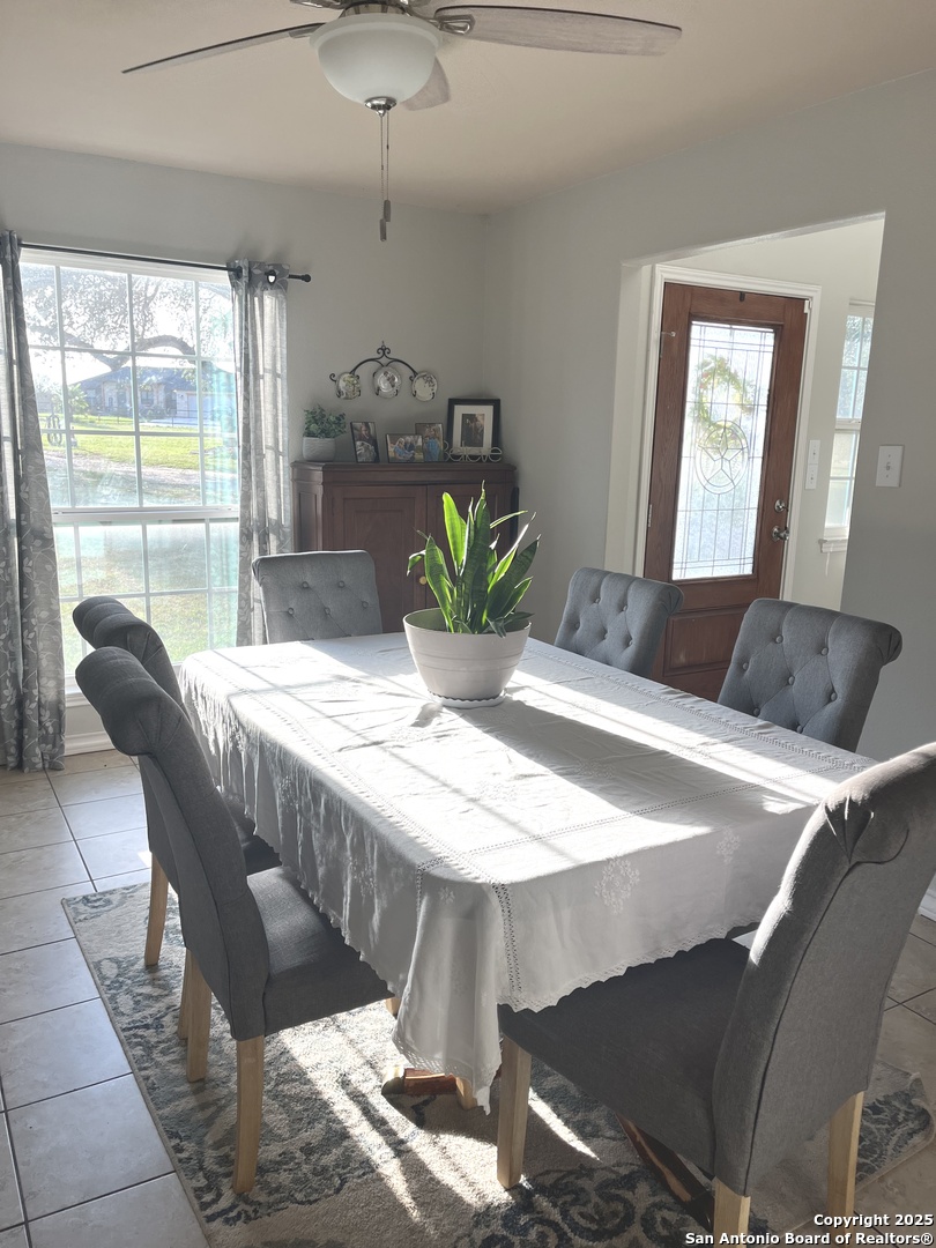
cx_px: 468
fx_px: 937
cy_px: 624
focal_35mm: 26
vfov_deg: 67.3
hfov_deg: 53.1
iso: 50
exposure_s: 1/315
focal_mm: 5.1
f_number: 1.6
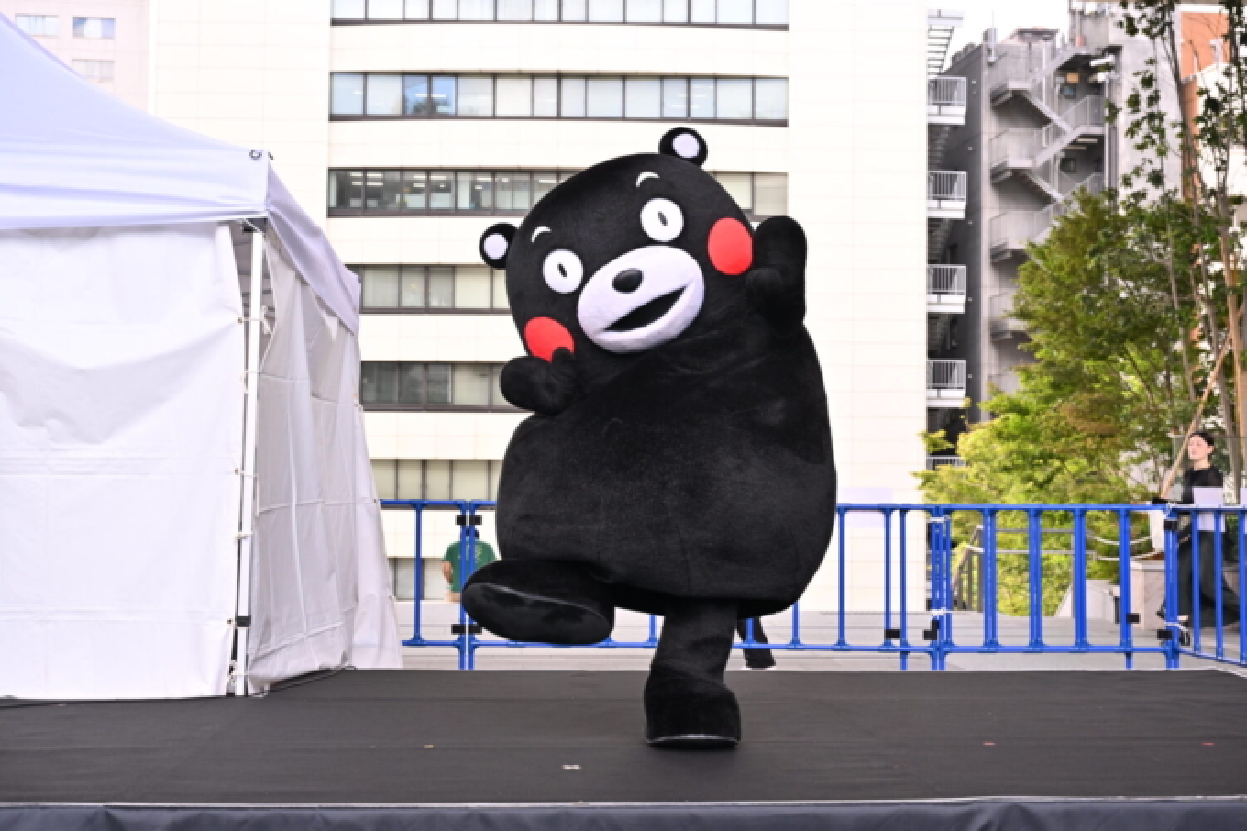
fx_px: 1558
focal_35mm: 45
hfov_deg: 43.6
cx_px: 624
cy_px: 416
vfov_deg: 29.9
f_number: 7.1
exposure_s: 1/200
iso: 640
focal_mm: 45
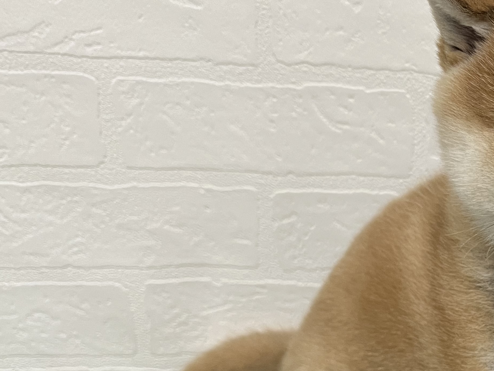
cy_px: 319
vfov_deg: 25.0
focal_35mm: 57
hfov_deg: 30.6
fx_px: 813
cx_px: 527
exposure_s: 1/50
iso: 125
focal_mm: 5.1
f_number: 1.6
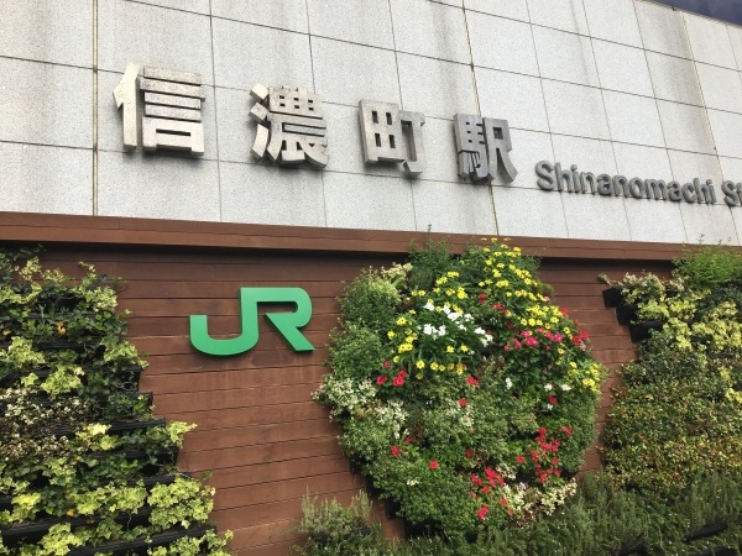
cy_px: 278
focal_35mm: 29
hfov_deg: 61.7
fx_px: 622
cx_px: 371
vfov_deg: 48.2
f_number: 2.2
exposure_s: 1/1374
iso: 25
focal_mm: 4.15
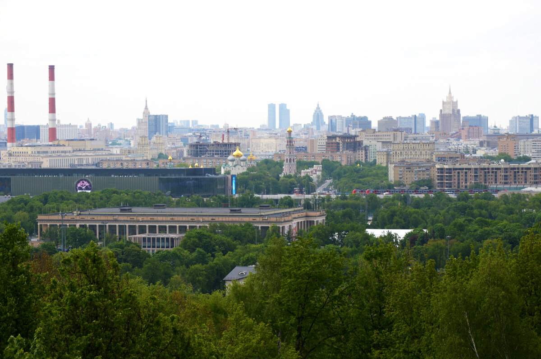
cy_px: 180
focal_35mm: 120
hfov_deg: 17.1
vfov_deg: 11.4
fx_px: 1800
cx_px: 270
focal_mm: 80
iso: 400
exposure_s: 1/250
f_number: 5.3
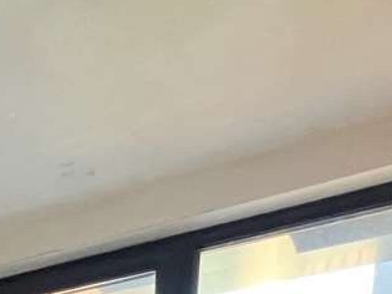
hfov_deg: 23.8
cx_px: -217
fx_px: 702
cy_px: 657
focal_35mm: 62
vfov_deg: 15.8
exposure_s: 1/121
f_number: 1.8
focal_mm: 1.57
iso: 250
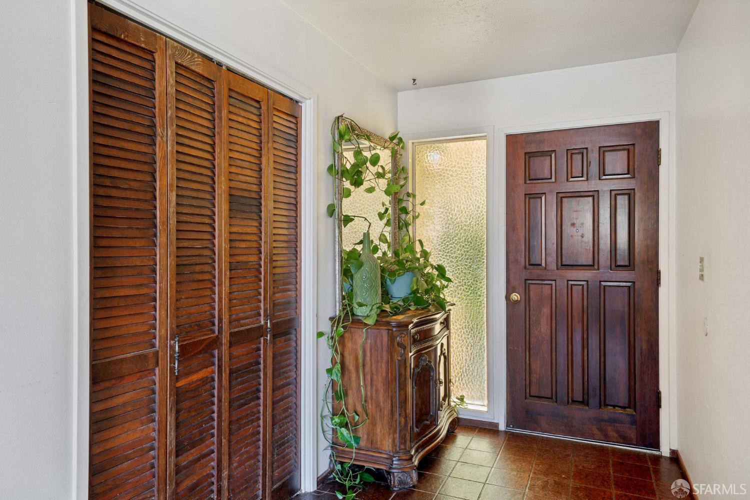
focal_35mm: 24
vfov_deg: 53.1
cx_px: 375
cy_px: 250
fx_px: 500
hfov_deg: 73.8
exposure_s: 1/3.33
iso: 200
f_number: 11
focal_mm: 24
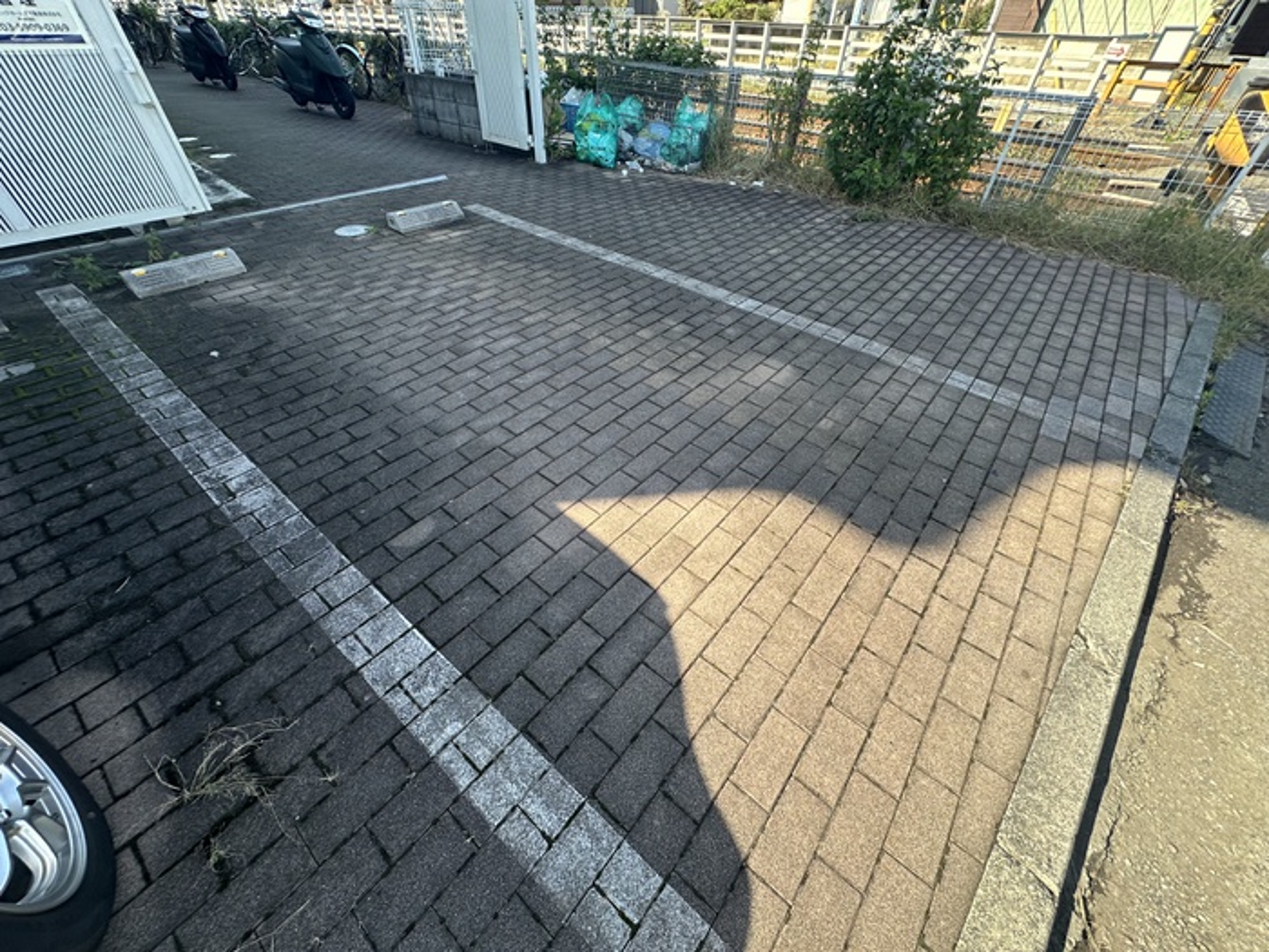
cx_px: 634
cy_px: 476
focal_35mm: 14
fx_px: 513
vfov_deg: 85.7
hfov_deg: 102.1
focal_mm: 2.22
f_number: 2.2
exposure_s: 1/375
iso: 40
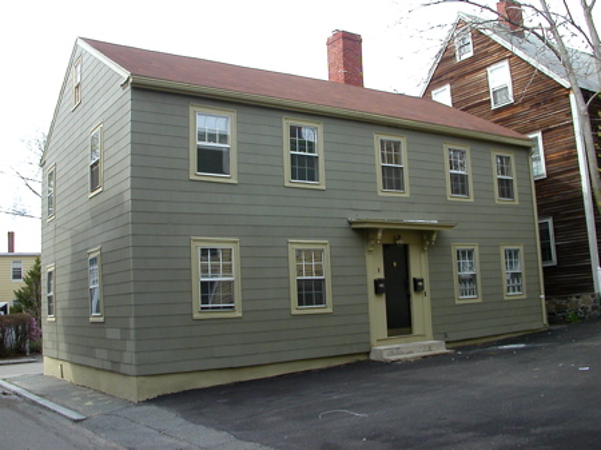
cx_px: 300
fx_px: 642
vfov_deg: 38.6
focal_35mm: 37
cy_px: 225
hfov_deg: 50.2
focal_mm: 5.6
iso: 100
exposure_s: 1/192
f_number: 4.5
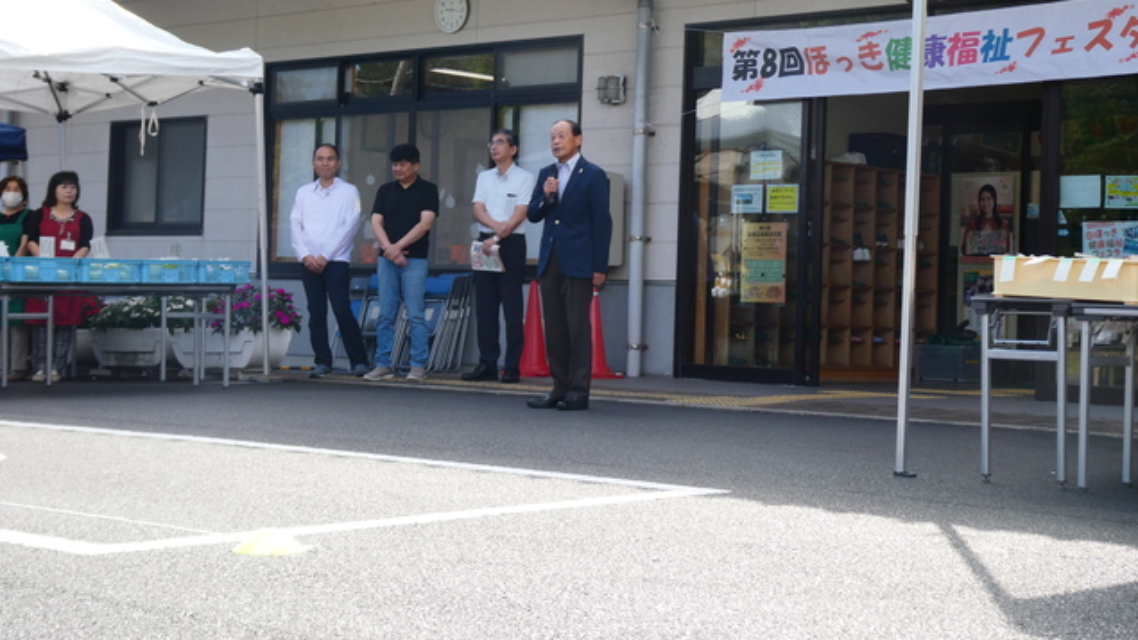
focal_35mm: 67
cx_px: 570
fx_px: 2021
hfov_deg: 31.4
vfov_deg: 18.0
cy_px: 269
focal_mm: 10.9
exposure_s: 1/200
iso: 80
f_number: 4.5
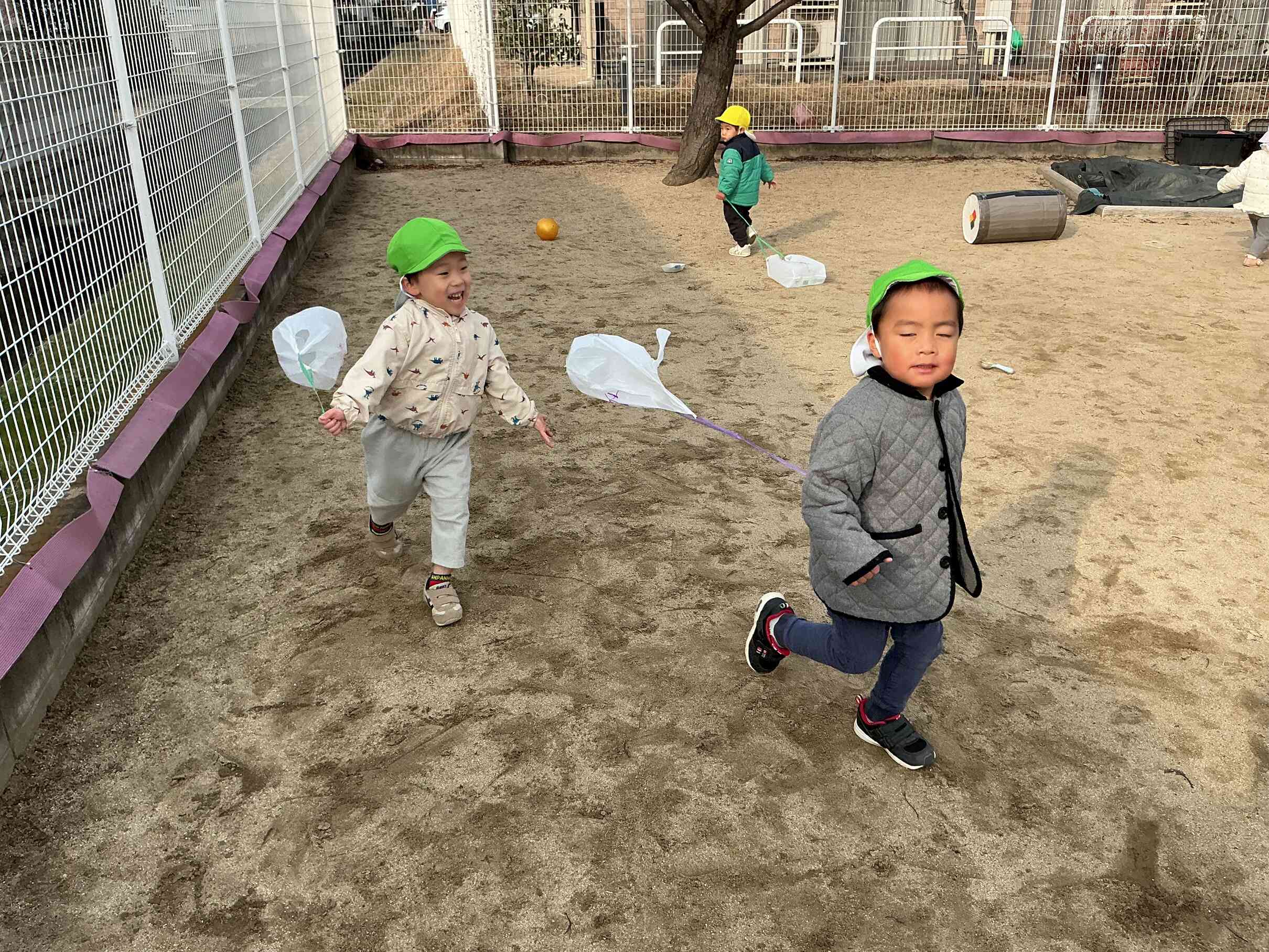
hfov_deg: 61.7
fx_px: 1063
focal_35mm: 29
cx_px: 634
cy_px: 476
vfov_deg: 48.2
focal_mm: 3
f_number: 1.8
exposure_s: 1/842
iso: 25
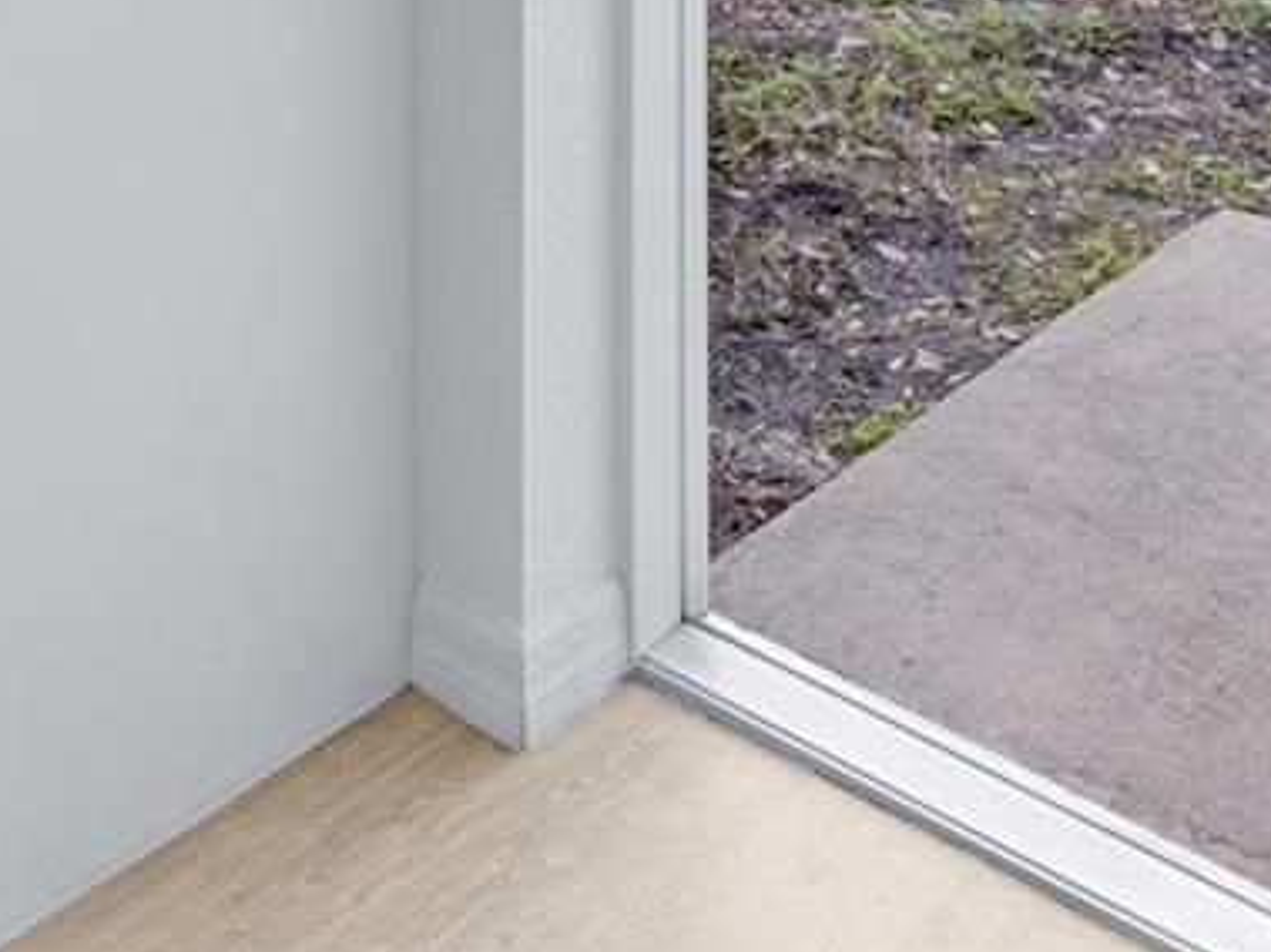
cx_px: 520
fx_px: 2416
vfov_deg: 17.5
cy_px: -815
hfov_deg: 29.4
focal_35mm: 66
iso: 250
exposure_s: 1/15
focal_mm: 10.8
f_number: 9
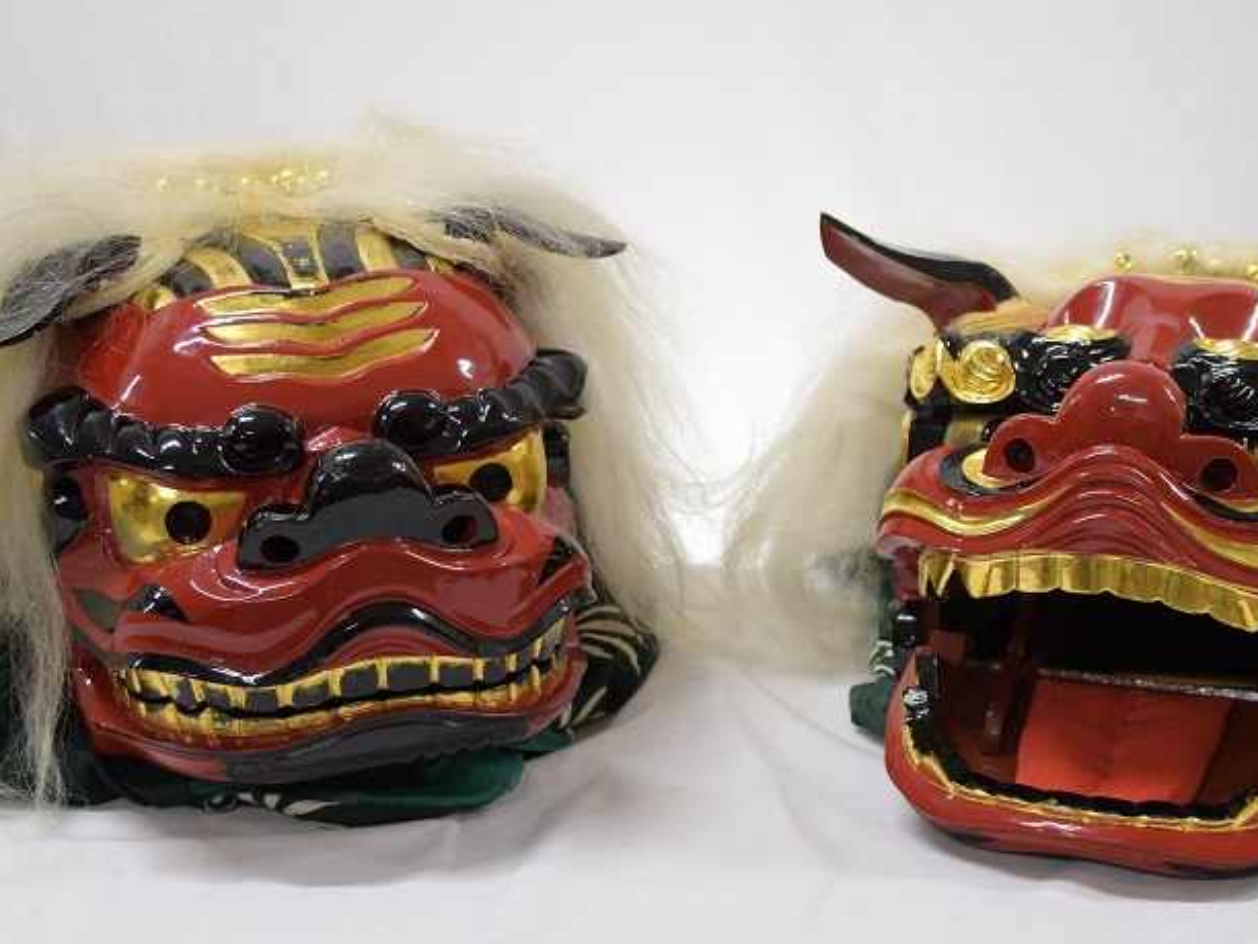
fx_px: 2865
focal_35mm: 79
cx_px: 744
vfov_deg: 18.7
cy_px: 471
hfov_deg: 24.7
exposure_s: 1/20
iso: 200
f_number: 4.5
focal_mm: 31
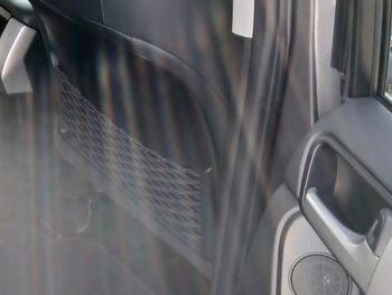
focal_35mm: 76
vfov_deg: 19.3
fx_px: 861
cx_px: -81
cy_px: 68
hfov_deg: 23.4
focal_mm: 3.98
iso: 40
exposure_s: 1/50
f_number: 1.8
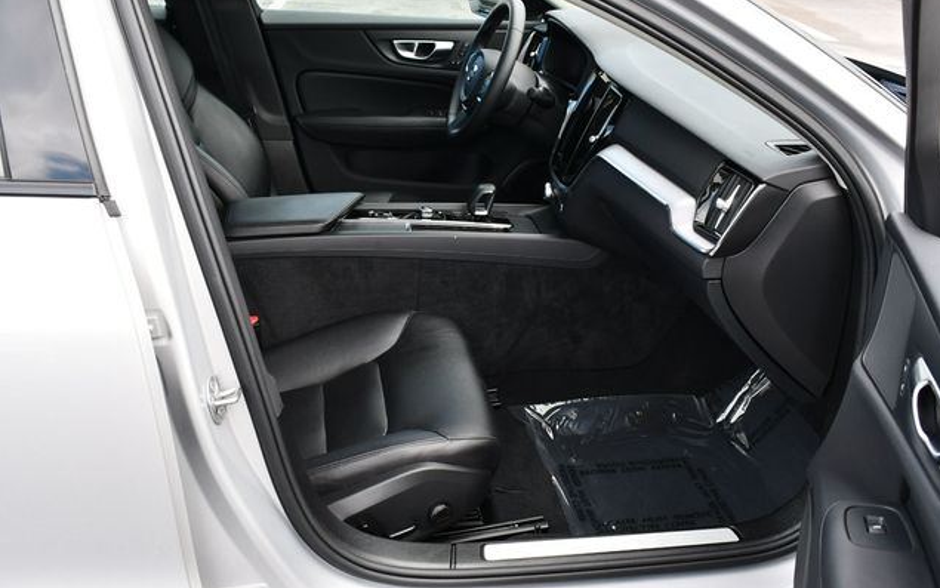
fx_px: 948
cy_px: 278
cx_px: 472
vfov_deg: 34.4
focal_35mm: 37
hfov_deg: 52.7
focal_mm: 18
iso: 400
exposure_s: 1/250
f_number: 5
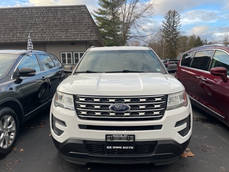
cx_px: 111
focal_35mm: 27
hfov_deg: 65.3
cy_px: 88
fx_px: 179
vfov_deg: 51.4
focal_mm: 4.2
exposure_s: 1/504
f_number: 1.6
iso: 32
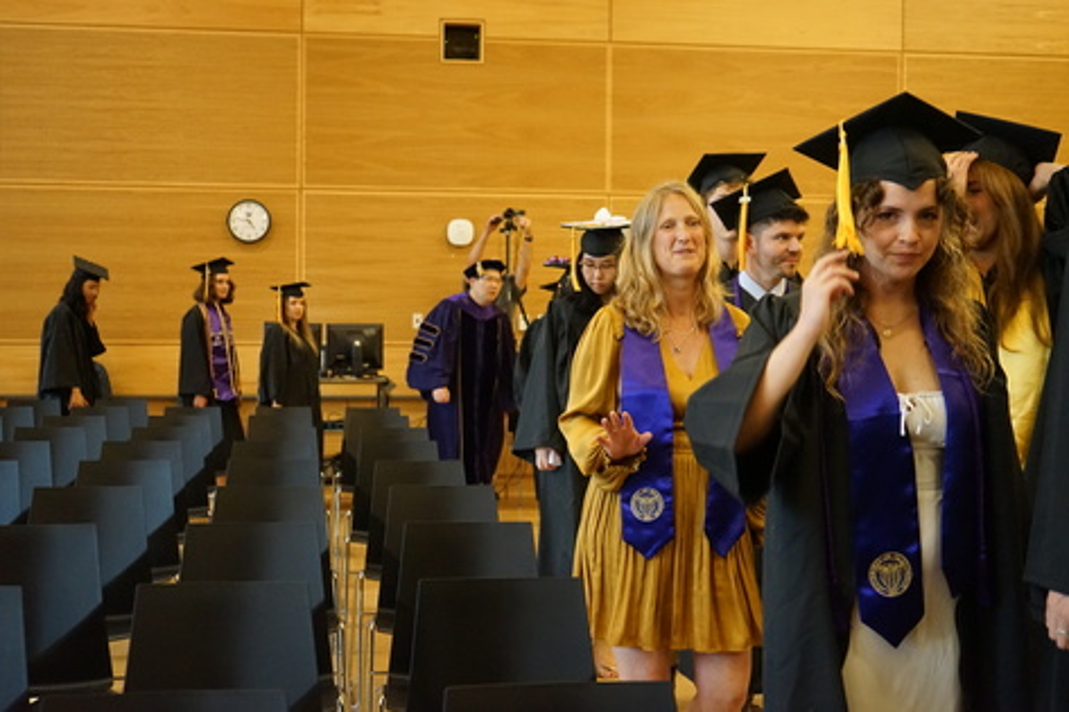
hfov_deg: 39.6
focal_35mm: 50
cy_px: 356
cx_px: 534
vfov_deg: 27.0
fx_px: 1484
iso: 6400
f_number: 4.5
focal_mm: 50
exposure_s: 1/100
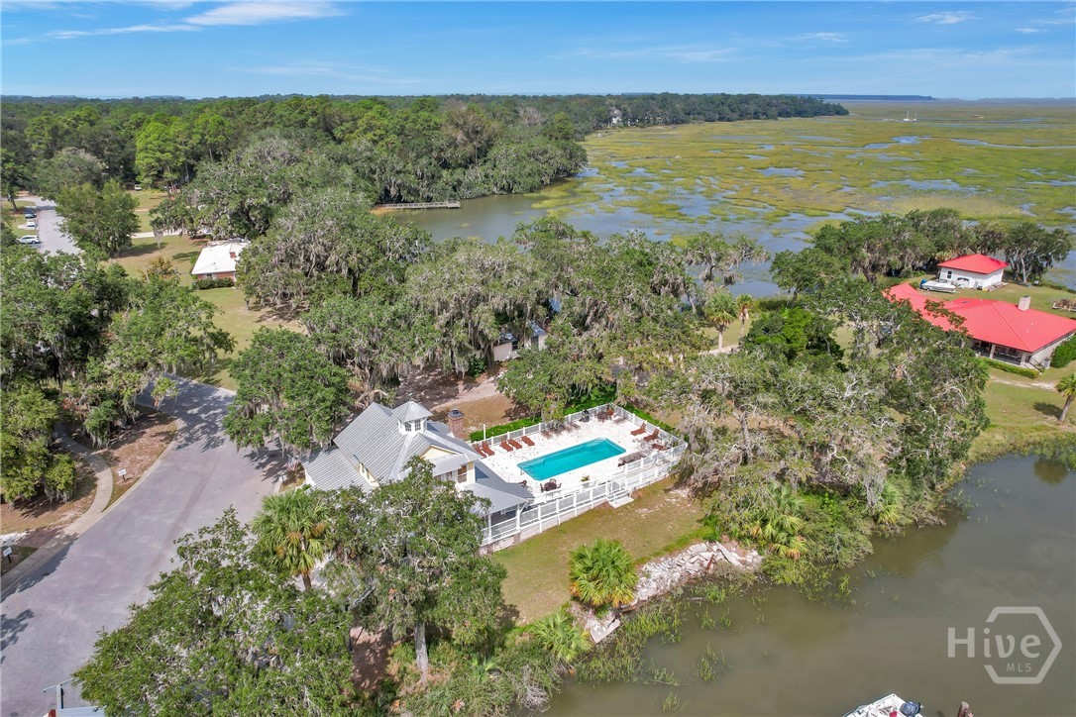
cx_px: 538
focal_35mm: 22
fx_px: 658
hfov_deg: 78.6
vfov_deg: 57.2
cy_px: 358
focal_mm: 8.38
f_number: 2.8
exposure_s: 1/1600
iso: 120
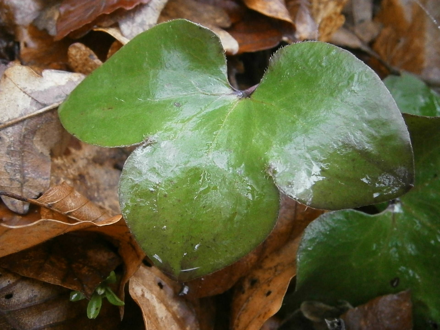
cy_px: 165
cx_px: 220
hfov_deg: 40.4
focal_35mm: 47
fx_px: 597
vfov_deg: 30.9
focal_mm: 8.3
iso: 800
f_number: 3.4
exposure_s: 1/125
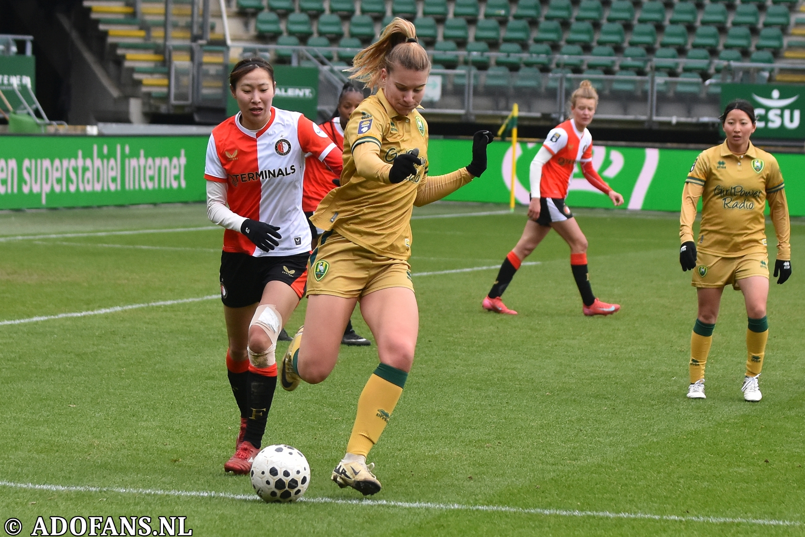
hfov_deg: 18.2
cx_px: 402
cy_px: 268
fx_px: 2515
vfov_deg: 12.2
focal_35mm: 112
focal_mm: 75
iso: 800
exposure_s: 1/1000
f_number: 3.2
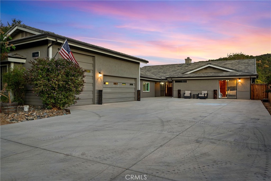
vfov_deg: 49.6
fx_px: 196
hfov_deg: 69.4
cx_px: 136
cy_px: 90
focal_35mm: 26
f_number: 8
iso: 1000
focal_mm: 26
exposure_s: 1/25
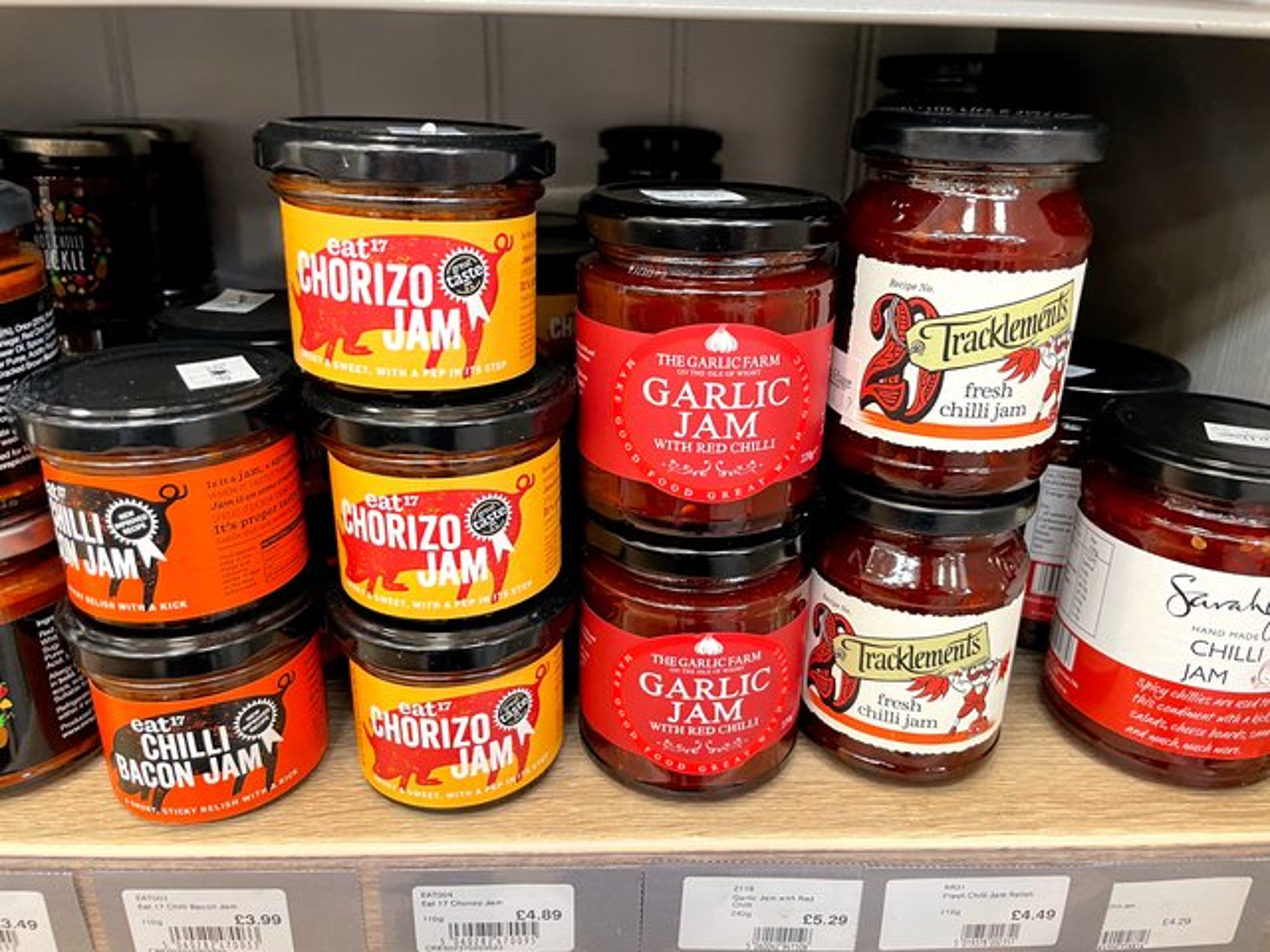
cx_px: 635
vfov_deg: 53.1
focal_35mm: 26
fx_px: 954
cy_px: 476
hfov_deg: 67.3
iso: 125
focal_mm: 4.2
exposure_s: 1/50
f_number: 1.6
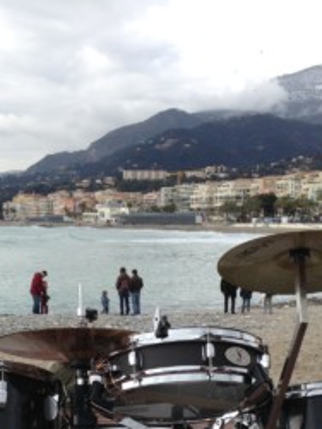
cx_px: 116
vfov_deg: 28.0
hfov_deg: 22.2
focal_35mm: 66
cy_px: 408
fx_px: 817
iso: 50
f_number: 2.4
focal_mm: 4.13
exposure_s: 1/695
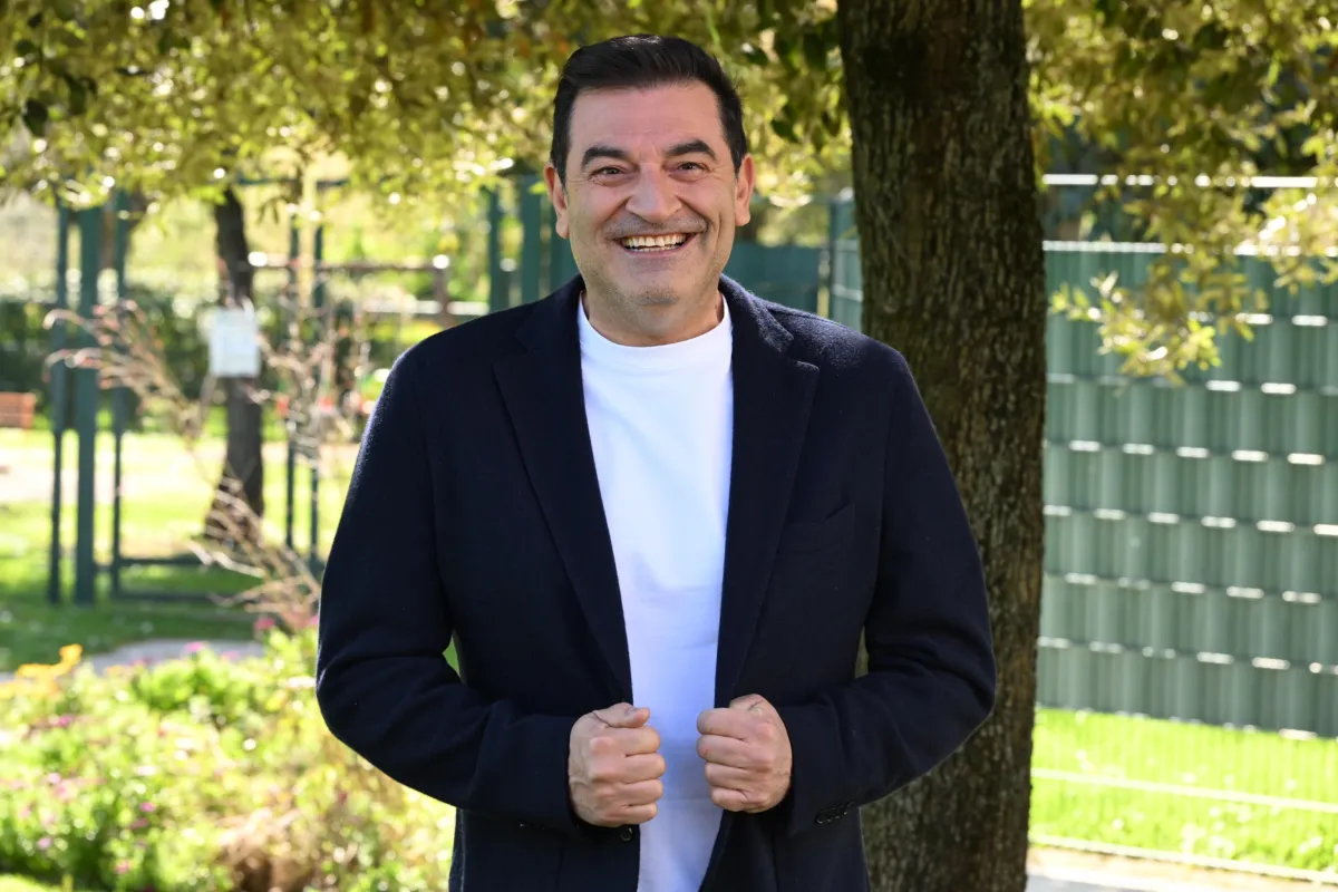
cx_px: 669
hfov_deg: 18.6
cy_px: 446
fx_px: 4088
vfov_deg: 12.5
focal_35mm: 110
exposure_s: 1/320
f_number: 8
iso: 1000
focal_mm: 110
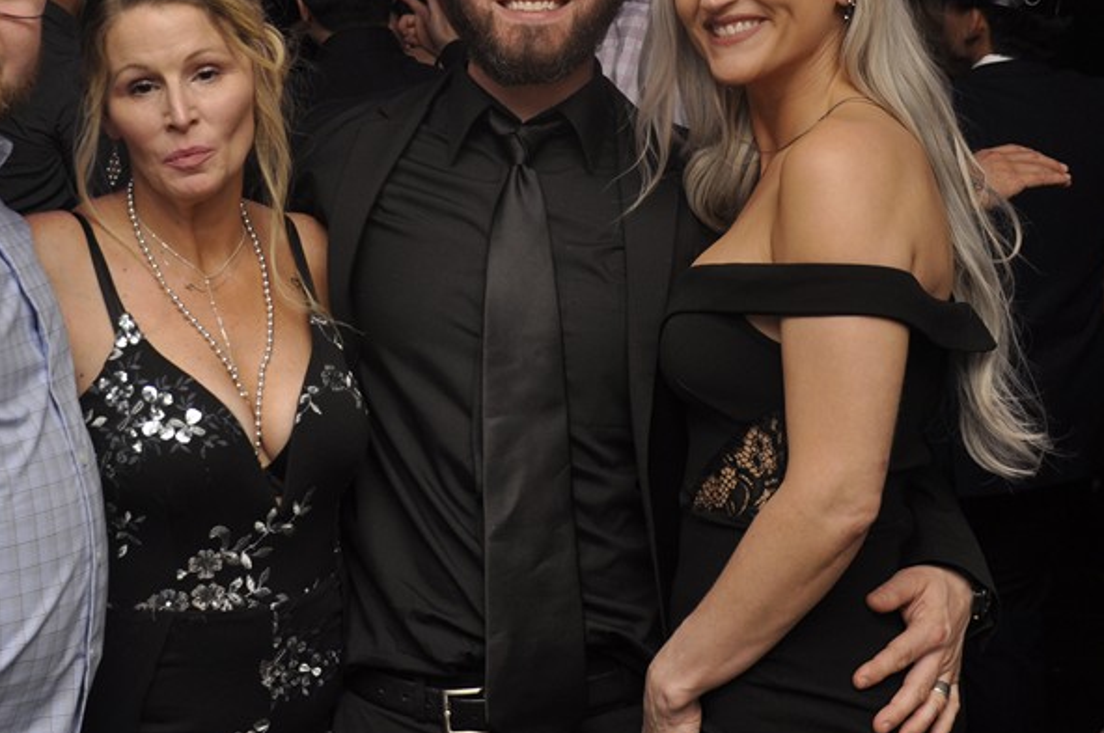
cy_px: 246
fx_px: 2327
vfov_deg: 17.8
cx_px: 410
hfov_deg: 26.6
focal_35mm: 76
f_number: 5
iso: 400
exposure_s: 1/60
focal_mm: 30
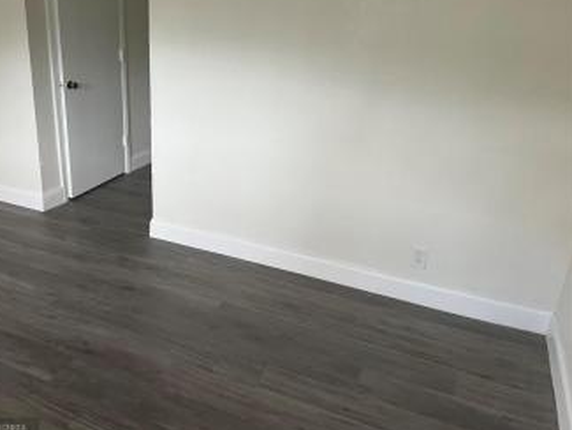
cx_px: 227
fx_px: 529
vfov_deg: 44.0
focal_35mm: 32
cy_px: 182
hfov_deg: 56.3
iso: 125
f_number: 1.5
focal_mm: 5.7
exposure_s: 1/95
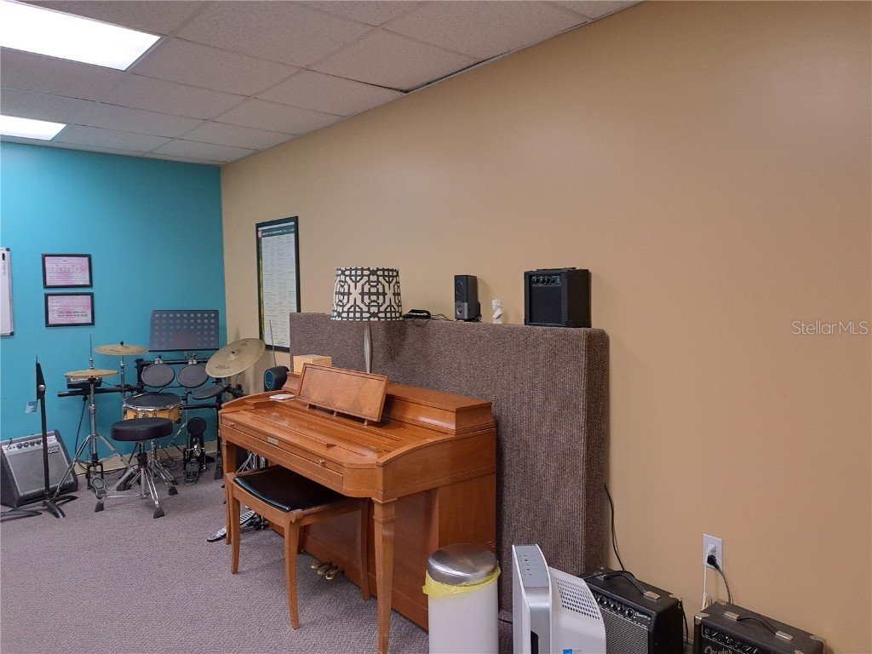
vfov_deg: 56.8
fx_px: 605
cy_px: 327
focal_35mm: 24
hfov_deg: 71.6
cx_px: 436
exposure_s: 1/60
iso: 200
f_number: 1.8
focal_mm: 5.23
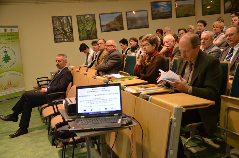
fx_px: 278
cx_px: 120
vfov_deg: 31.7
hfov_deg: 46.5
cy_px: 79
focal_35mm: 42
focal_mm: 28
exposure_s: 1/60
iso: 1600
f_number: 4
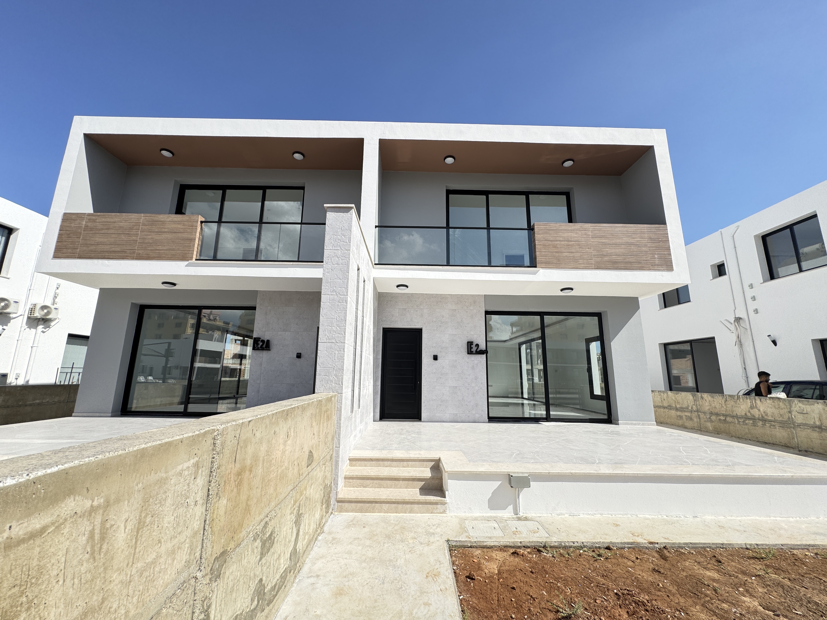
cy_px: 310
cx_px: 414
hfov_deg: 102.1
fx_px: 334
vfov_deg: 85.7
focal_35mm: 14
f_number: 2.2
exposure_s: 1/1789
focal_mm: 2.22
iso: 50
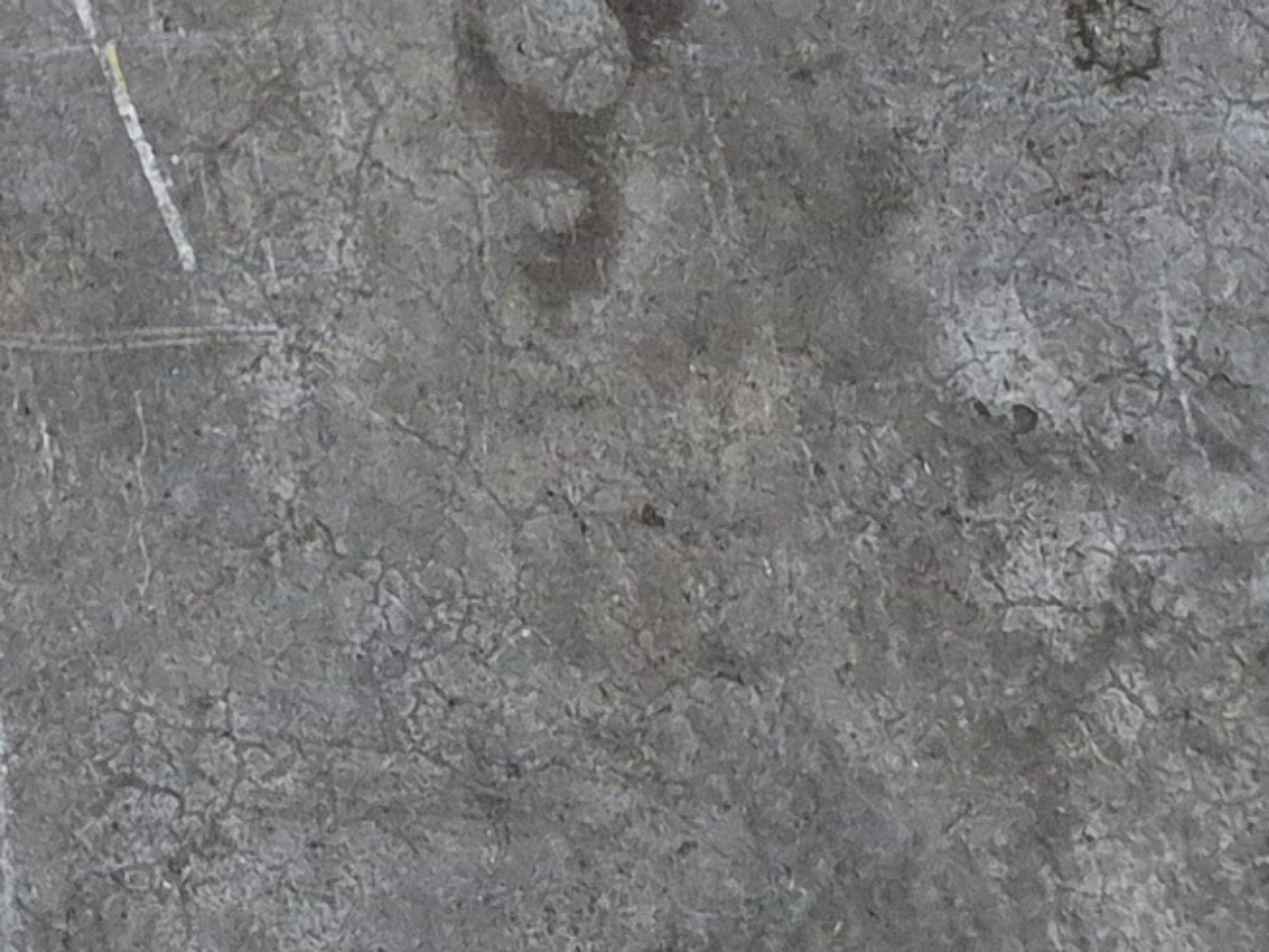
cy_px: -1510
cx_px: -2403
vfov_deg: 9.2
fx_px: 5133
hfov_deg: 10.5
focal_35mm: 140
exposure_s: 1/120
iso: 500
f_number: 1.8
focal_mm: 5.4
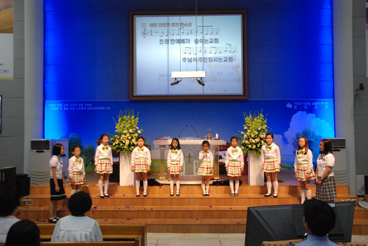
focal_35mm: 39
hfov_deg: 49.5
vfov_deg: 34.3
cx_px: 184
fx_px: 399
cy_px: 123
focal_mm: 26
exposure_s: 1/125
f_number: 5.6
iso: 1600
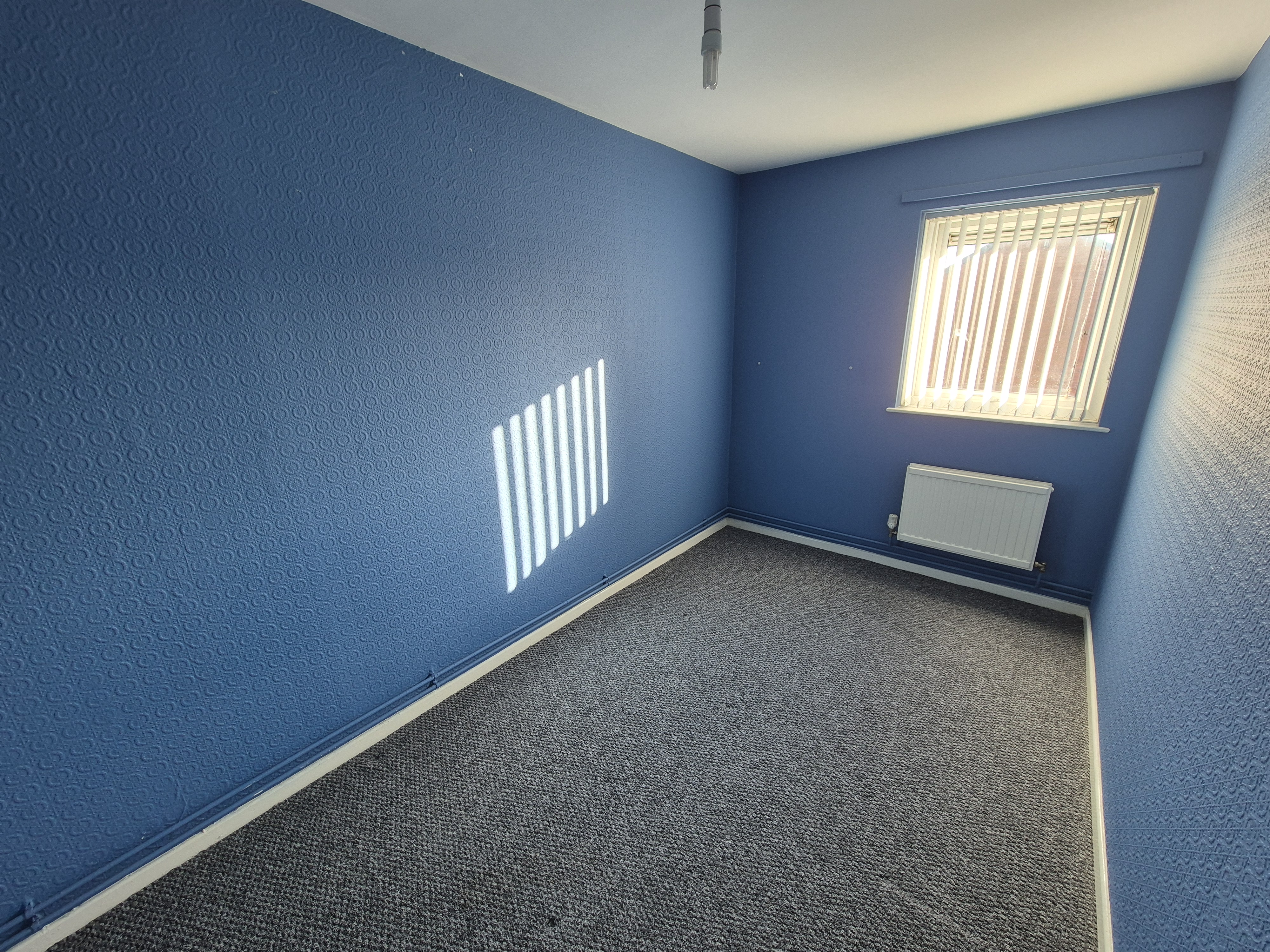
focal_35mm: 13
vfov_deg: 89.9
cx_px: 635
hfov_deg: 106.2
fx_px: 477
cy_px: 476
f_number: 2.2
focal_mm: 2.2
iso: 80
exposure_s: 1/50
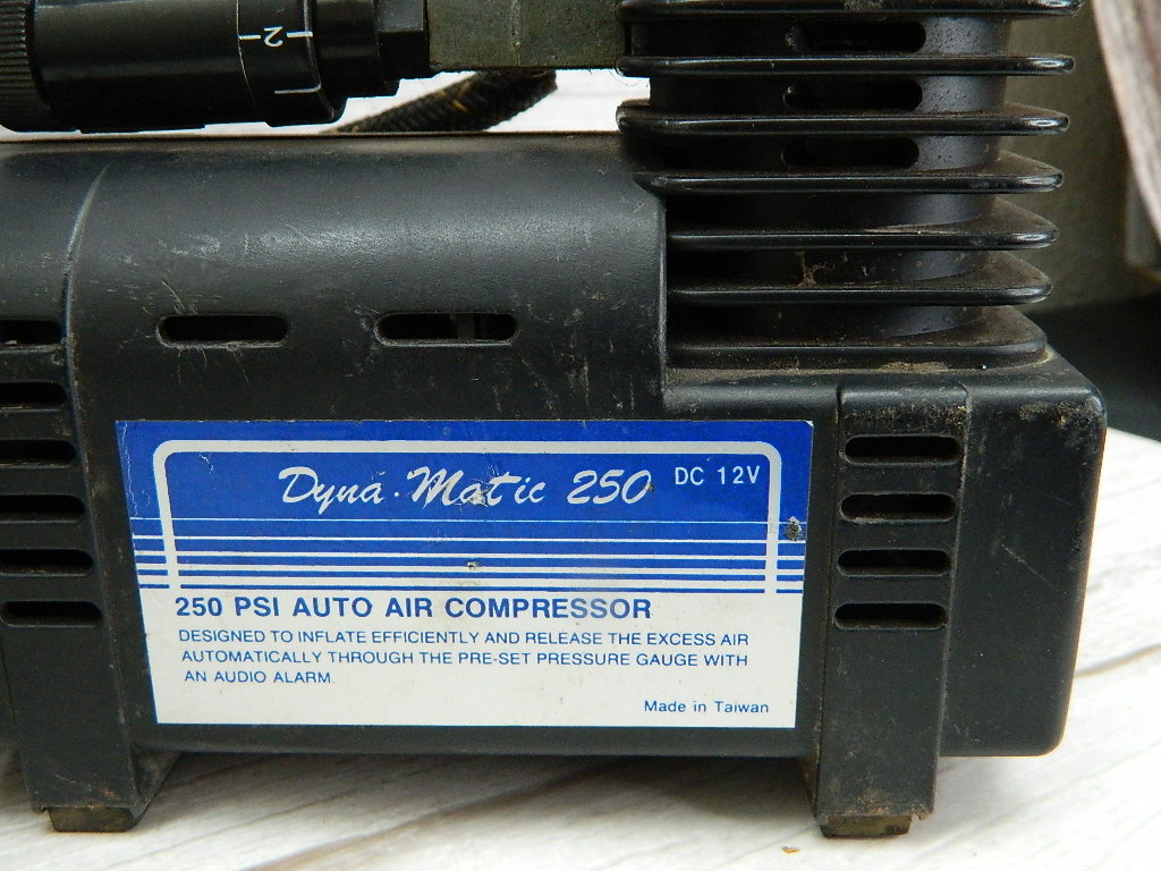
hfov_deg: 52.6
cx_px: 580
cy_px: 436
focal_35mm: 35
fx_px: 1174
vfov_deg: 40.7
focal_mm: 6.2
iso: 400
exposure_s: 1/80
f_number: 3.3
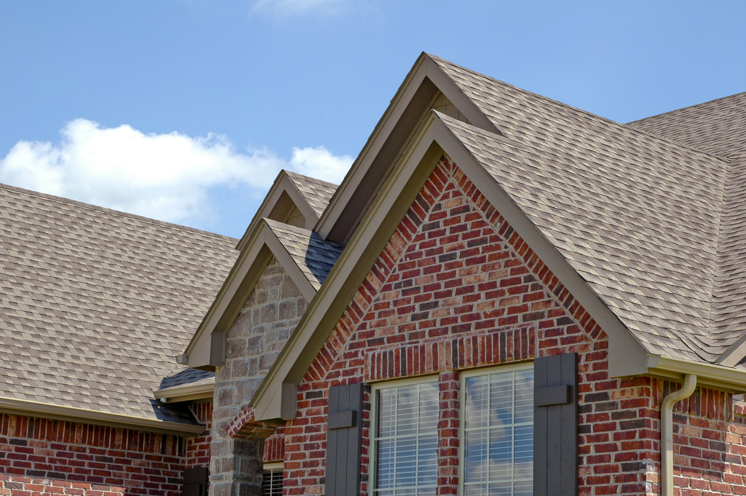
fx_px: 1553
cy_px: 248
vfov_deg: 18.1
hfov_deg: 27.0
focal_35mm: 75
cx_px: 373
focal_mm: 50
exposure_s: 1/250
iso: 200
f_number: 8
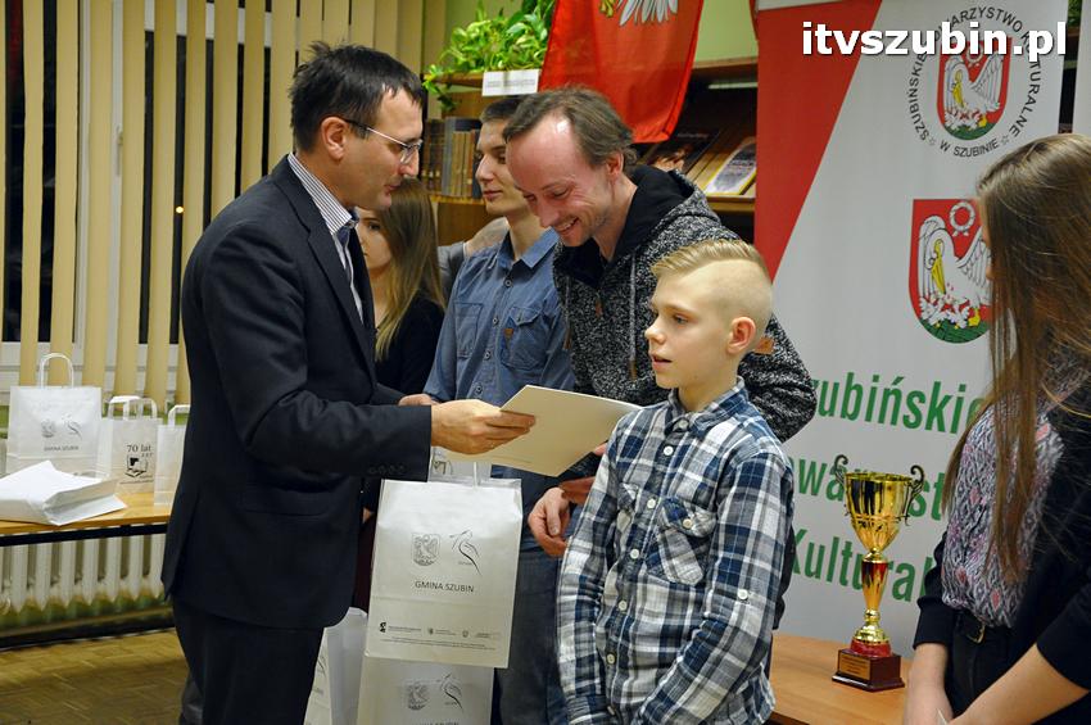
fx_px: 1817
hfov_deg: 33.4
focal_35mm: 60
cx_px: 546
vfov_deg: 22.6
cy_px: 362
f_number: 4.5
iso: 2000
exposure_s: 1/80
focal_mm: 40
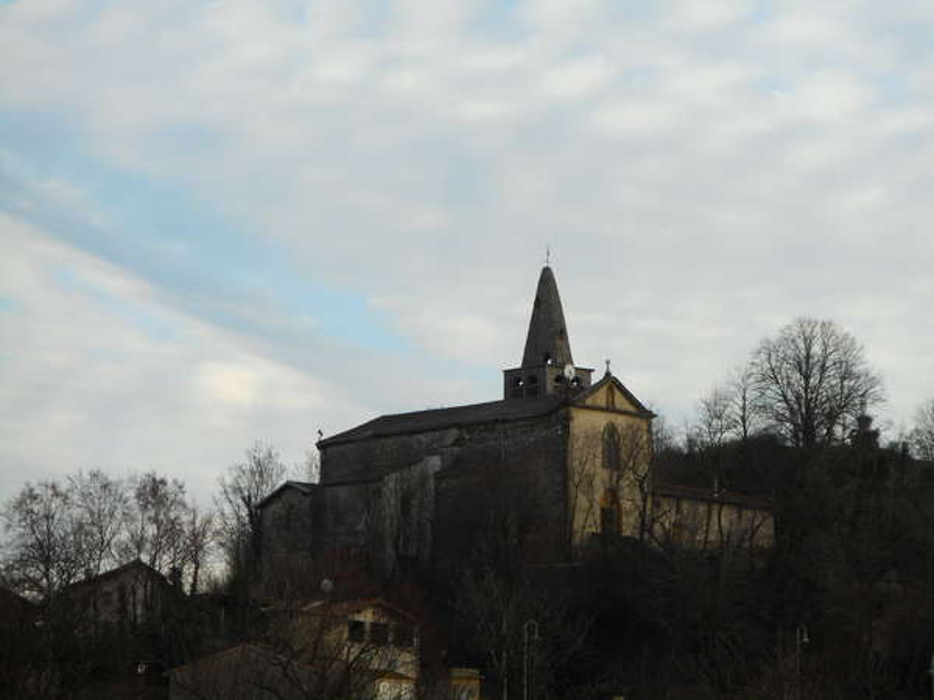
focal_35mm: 200
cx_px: 467
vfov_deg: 7.4
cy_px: 350
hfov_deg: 9.9
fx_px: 5396
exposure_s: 1/80
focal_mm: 36
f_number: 6.6
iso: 80
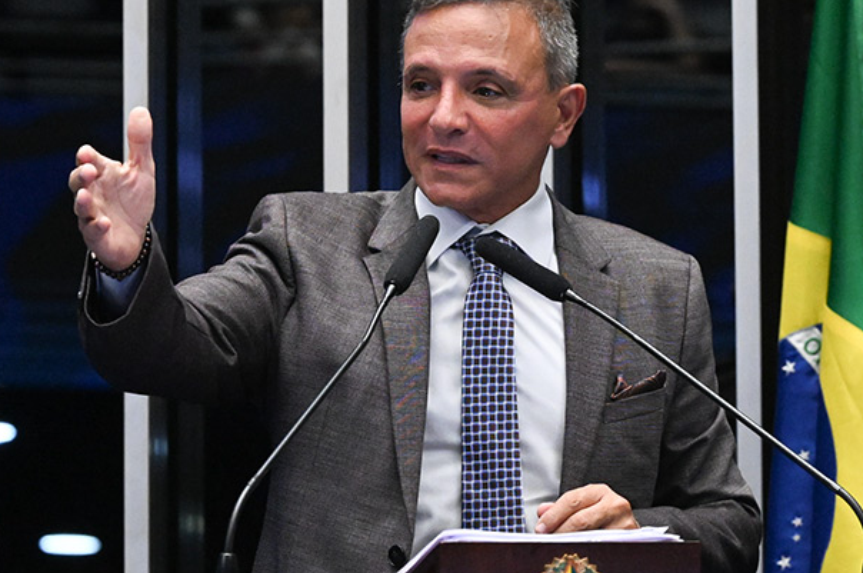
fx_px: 4429
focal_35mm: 185
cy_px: 269
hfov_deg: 11.1
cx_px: 516
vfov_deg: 7.4
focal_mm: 87
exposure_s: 1/200
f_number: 4
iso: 5000
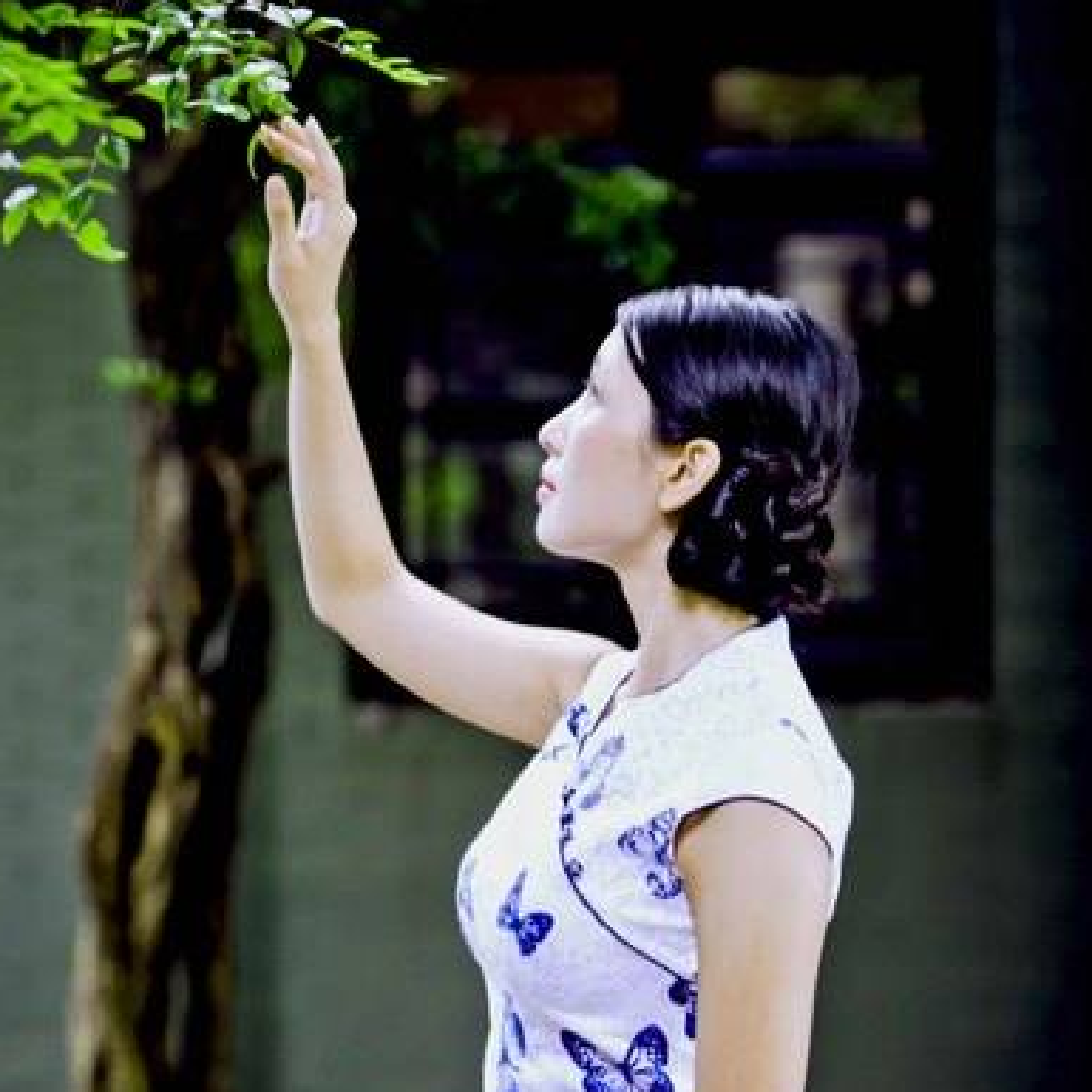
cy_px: 692
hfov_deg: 10.8
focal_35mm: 162
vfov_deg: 10.8
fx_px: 5782
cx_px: 410
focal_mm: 98
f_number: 2.8
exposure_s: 1/50
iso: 200
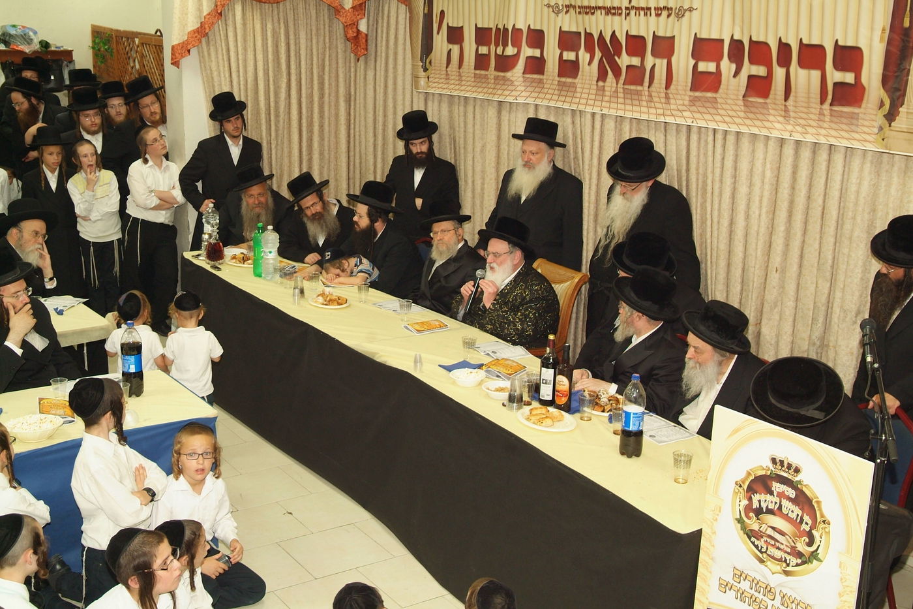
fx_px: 1217
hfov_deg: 41.1
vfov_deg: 28.1
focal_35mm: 48
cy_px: 304
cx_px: 456
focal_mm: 32
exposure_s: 1/60
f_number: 4.8
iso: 800
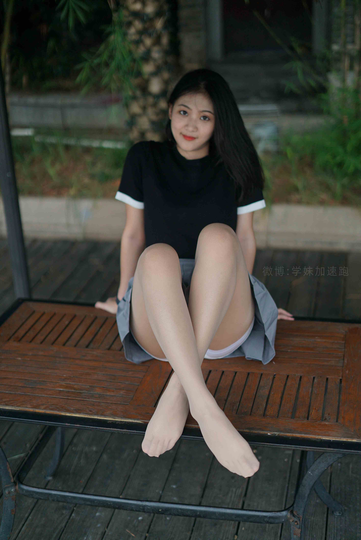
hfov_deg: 27.0
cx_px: 180
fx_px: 751
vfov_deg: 39.6
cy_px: 270
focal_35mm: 50
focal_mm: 50
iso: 200
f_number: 1.8
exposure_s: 1/3200
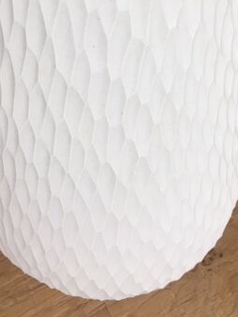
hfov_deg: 26.6
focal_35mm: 55
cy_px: 55
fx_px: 504
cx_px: 104
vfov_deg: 33.7
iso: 25
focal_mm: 4.15
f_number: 2.2
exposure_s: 1/30
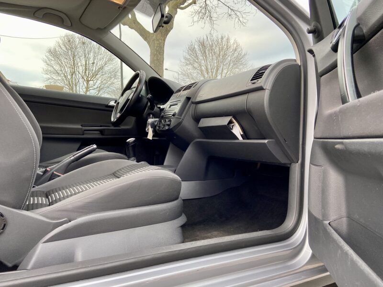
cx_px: 192
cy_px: 144
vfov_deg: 53.1
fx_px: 288
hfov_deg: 67.3
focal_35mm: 26
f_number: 1.8
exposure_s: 1/121
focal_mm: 4.25
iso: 125
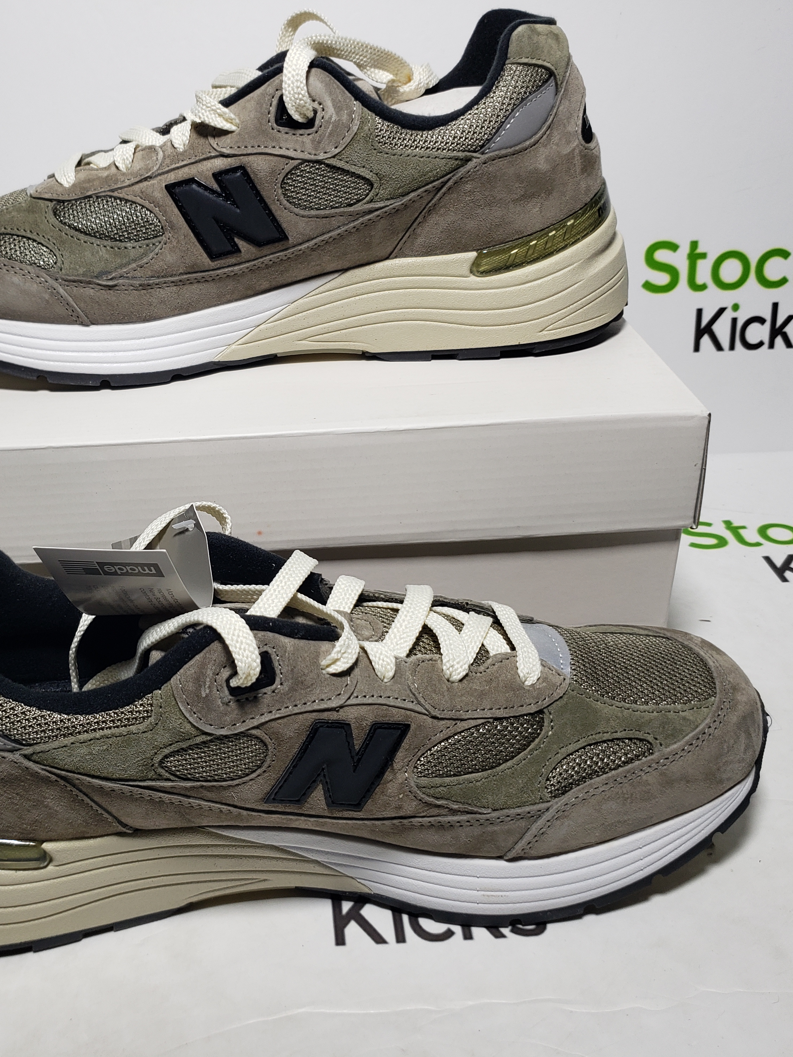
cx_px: 241
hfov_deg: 40.0
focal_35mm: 35
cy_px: 529
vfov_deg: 52.6
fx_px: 1069
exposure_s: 1/483
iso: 50
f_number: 1.5
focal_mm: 4.3
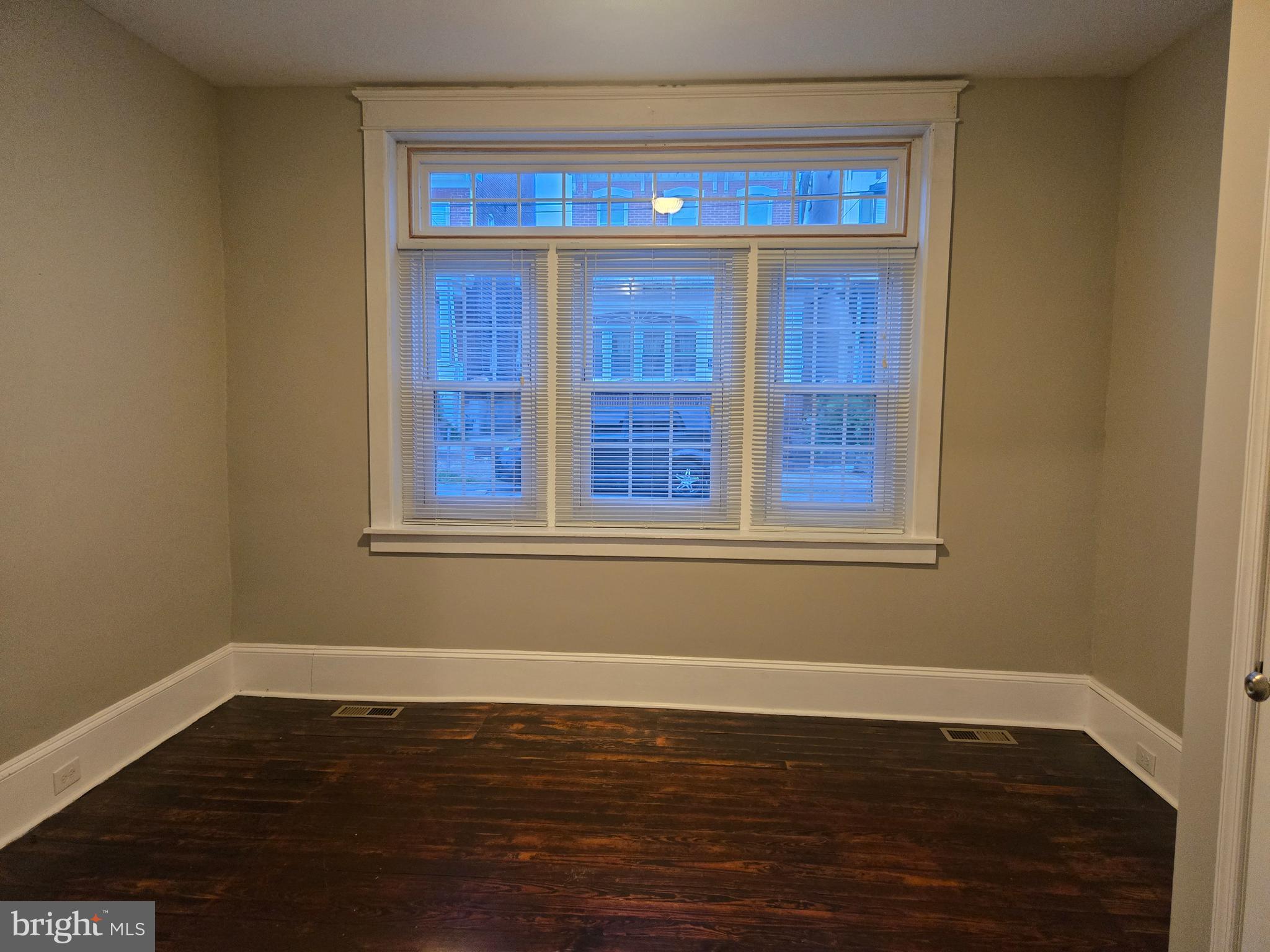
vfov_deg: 58.9
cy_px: 476
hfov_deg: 73.9
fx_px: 844
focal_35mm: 23
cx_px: 635
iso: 800
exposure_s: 1/120
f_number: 1.8
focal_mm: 5.4
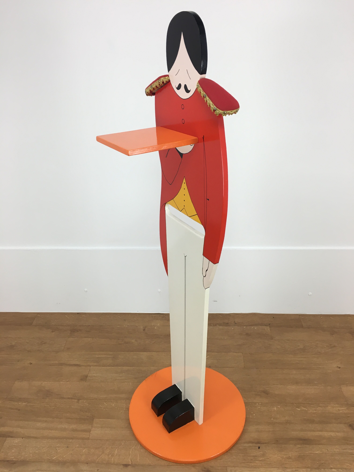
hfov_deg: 48.2
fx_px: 395
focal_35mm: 29
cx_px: 177
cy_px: 236
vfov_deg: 61.7
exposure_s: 1/33
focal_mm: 4.15
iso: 32
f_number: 2.2
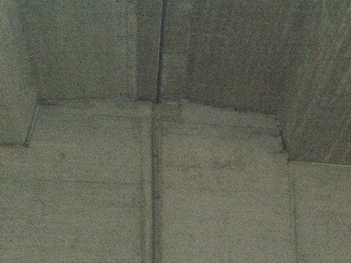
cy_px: 132
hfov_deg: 17.3
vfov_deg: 13.0
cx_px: 176
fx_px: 1156
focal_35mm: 114
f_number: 5.1
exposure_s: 1/60
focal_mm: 23.7
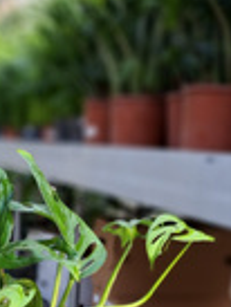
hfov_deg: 17.9
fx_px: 702
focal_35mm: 79
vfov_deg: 22.8
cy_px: 361
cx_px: -31
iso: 50
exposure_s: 1/110
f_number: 1.8
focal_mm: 5.23
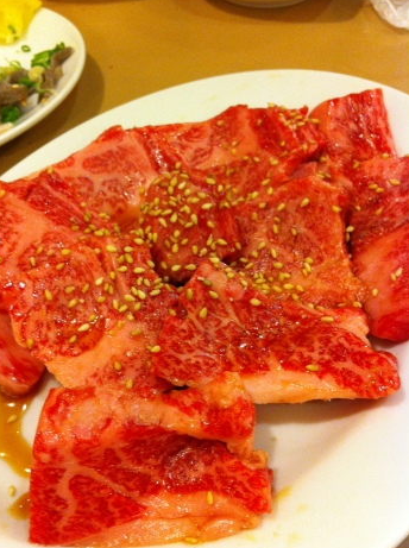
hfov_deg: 37.6
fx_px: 601
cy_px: 264
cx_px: 191
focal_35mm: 38
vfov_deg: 49.0
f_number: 2.8
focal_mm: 3.85
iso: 250
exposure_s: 1/15
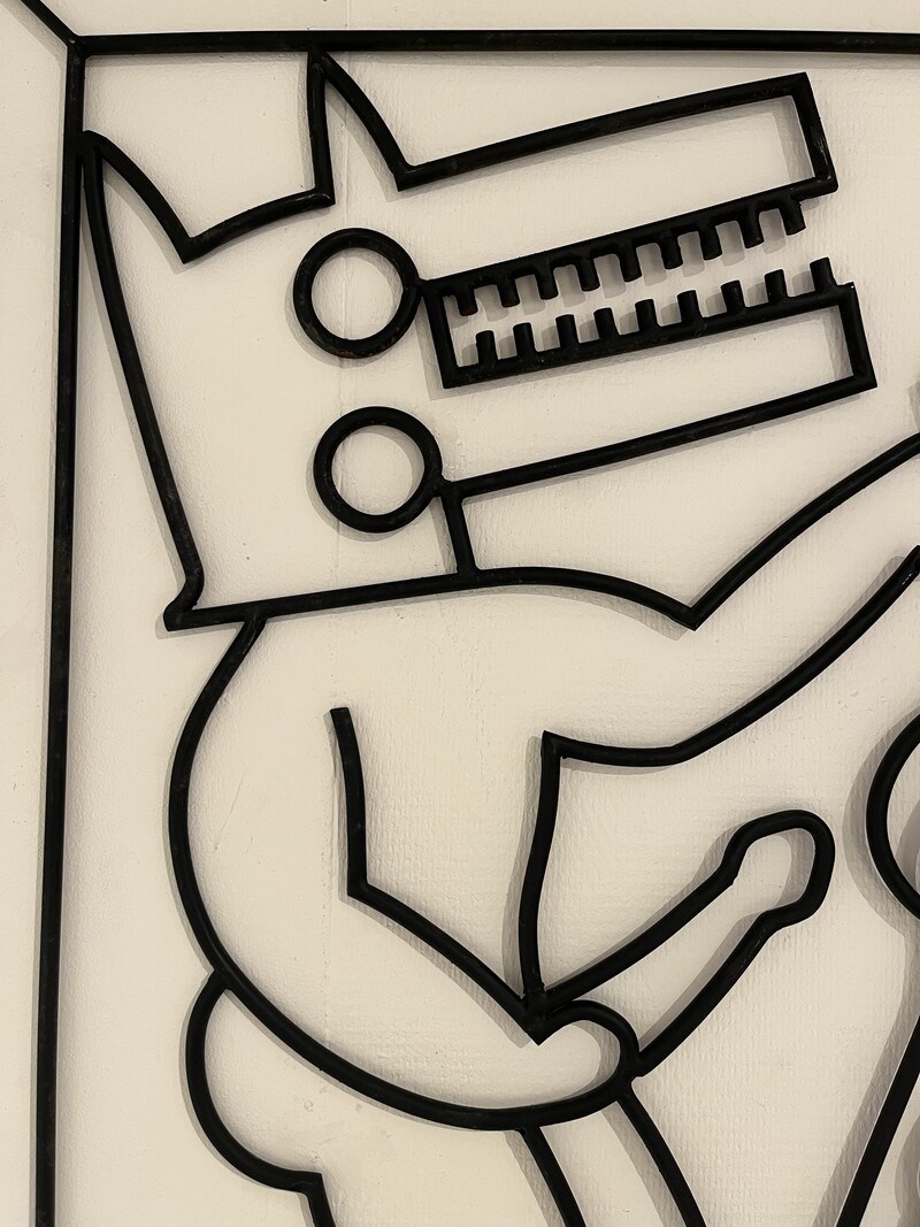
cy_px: 614
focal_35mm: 26
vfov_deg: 67.3
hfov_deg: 53.1
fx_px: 922
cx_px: 460
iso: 80
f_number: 1.6
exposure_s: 1/50
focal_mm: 5.1
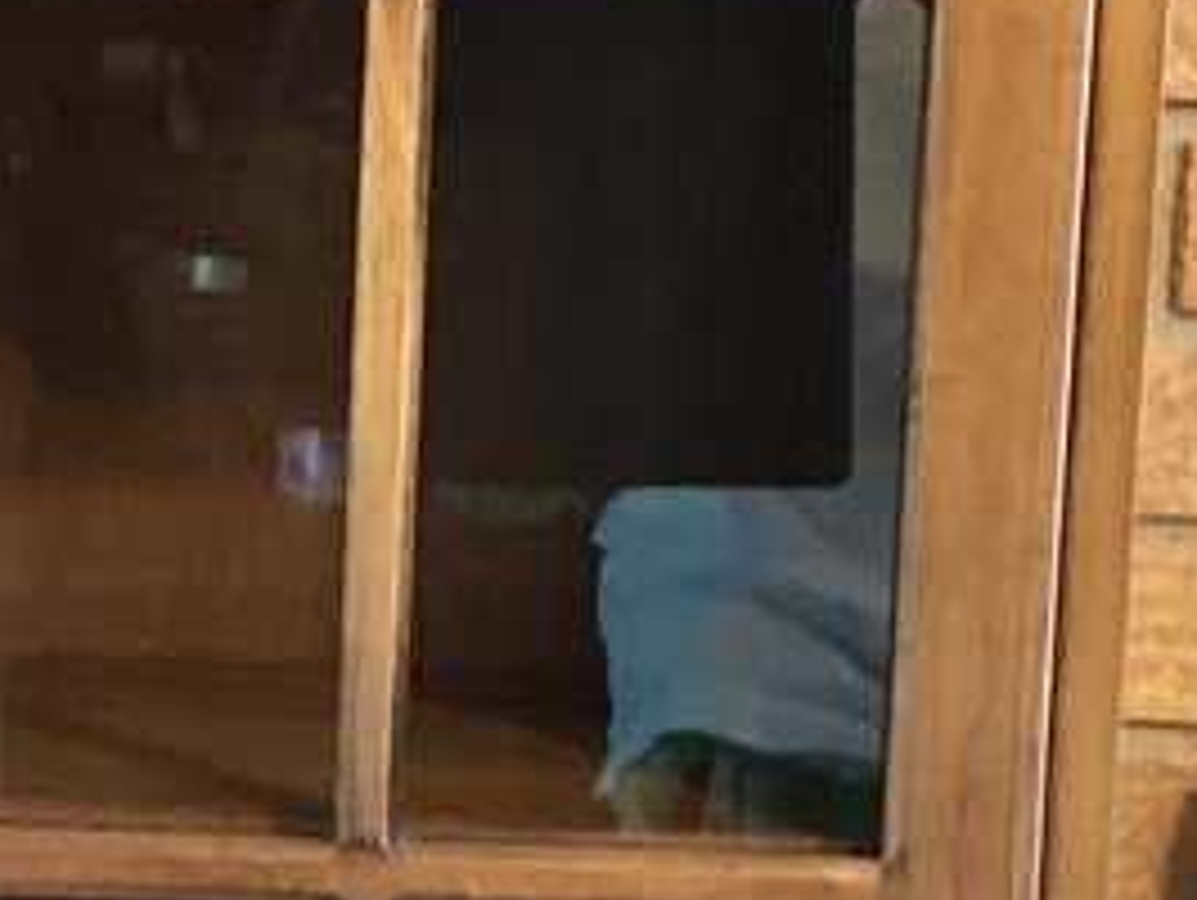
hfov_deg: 10.9
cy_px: 691
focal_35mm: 176
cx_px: -380
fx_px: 6091
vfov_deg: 8.4
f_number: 2.4
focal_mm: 3.3
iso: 400
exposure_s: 1/30
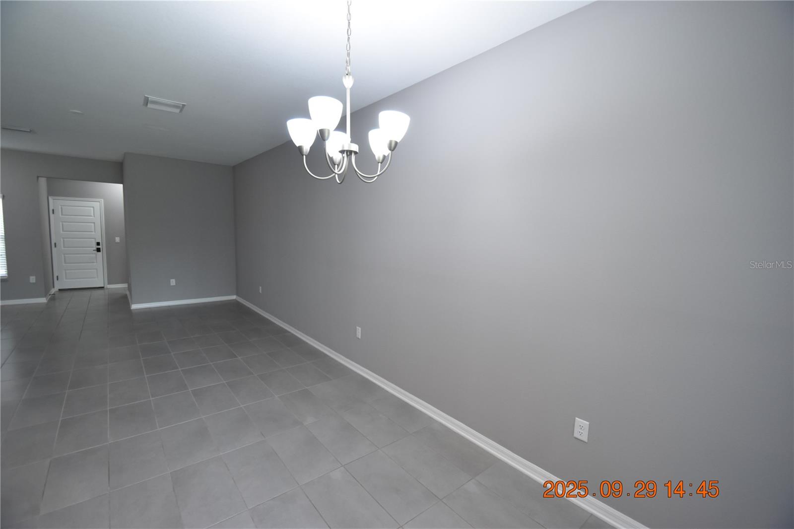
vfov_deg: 77.3
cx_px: 397
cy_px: 264
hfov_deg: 100.4
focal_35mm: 15
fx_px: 331
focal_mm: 10
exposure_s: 1/60
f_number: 3.5
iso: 800
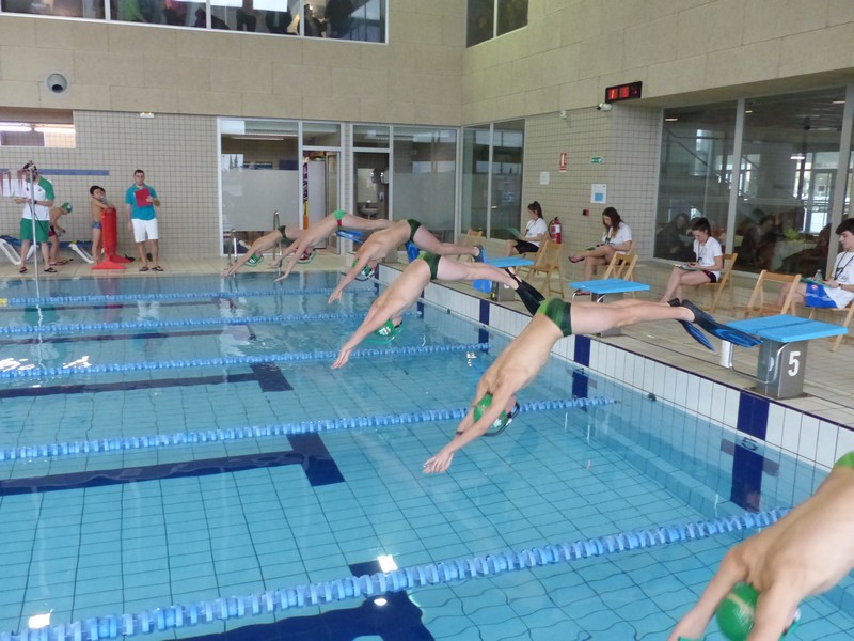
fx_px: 765
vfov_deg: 45.4
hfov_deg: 58.4
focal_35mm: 31
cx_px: 427
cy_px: 320
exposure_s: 1/250
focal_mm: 5.6
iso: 800
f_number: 2.8
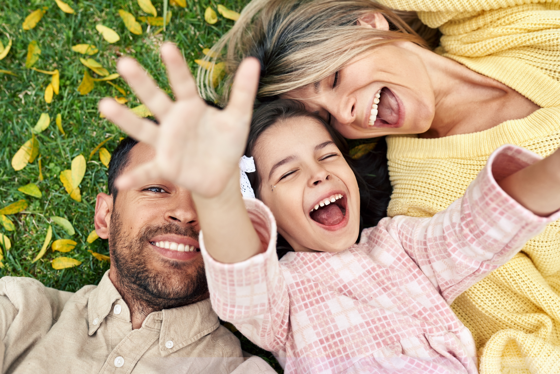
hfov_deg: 54.4
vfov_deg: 37.9
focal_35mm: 35
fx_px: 545
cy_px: 187
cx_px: 280
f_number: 4.5
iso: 320
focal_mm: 35
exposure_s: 1/320
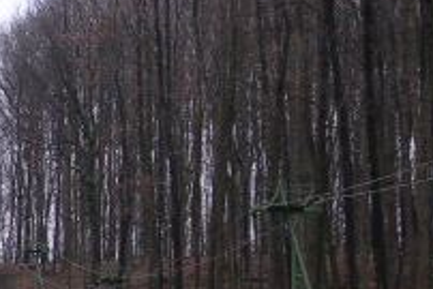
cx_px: -223
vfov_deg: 4.8
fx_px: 3406
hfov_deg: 7.2
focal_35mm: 283
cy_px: 377
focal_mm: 13
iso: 113
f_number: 4.1
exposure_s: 1/60.1
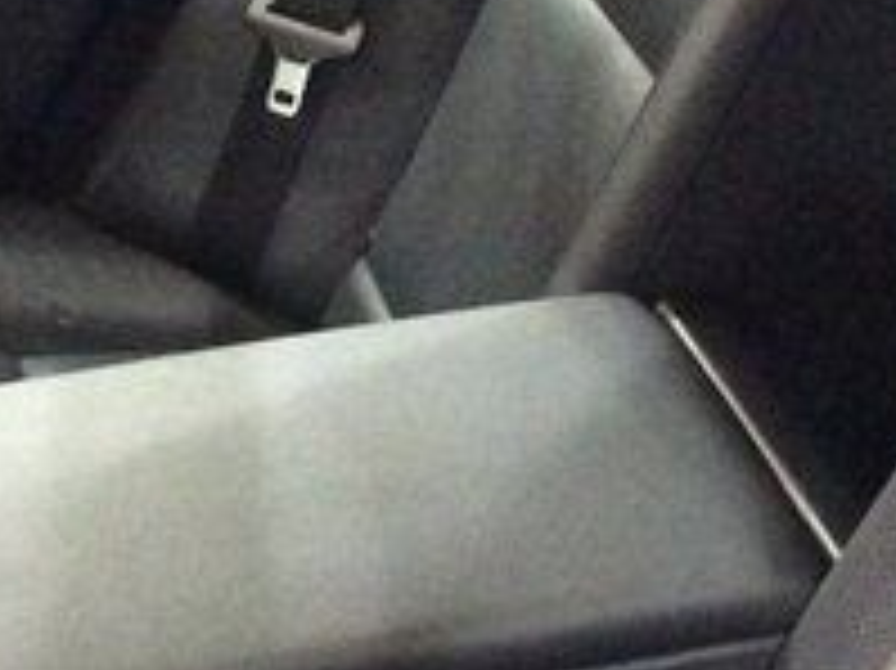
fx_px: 2664
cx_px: 383
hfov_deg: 19.1
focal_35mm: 103
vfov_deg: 14.3
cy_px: 427
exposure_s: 1/17
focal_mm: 3.3
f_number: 2.4
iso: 640
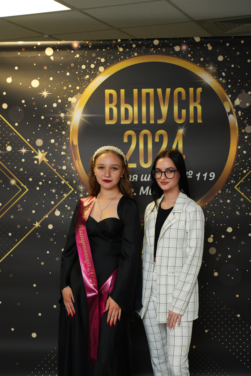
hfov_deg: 28.1
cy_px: 188
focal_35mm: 48
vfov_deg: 41.1
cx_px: 126
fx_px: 502
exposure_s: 1/160
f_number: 2.8
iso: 800
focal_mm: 48
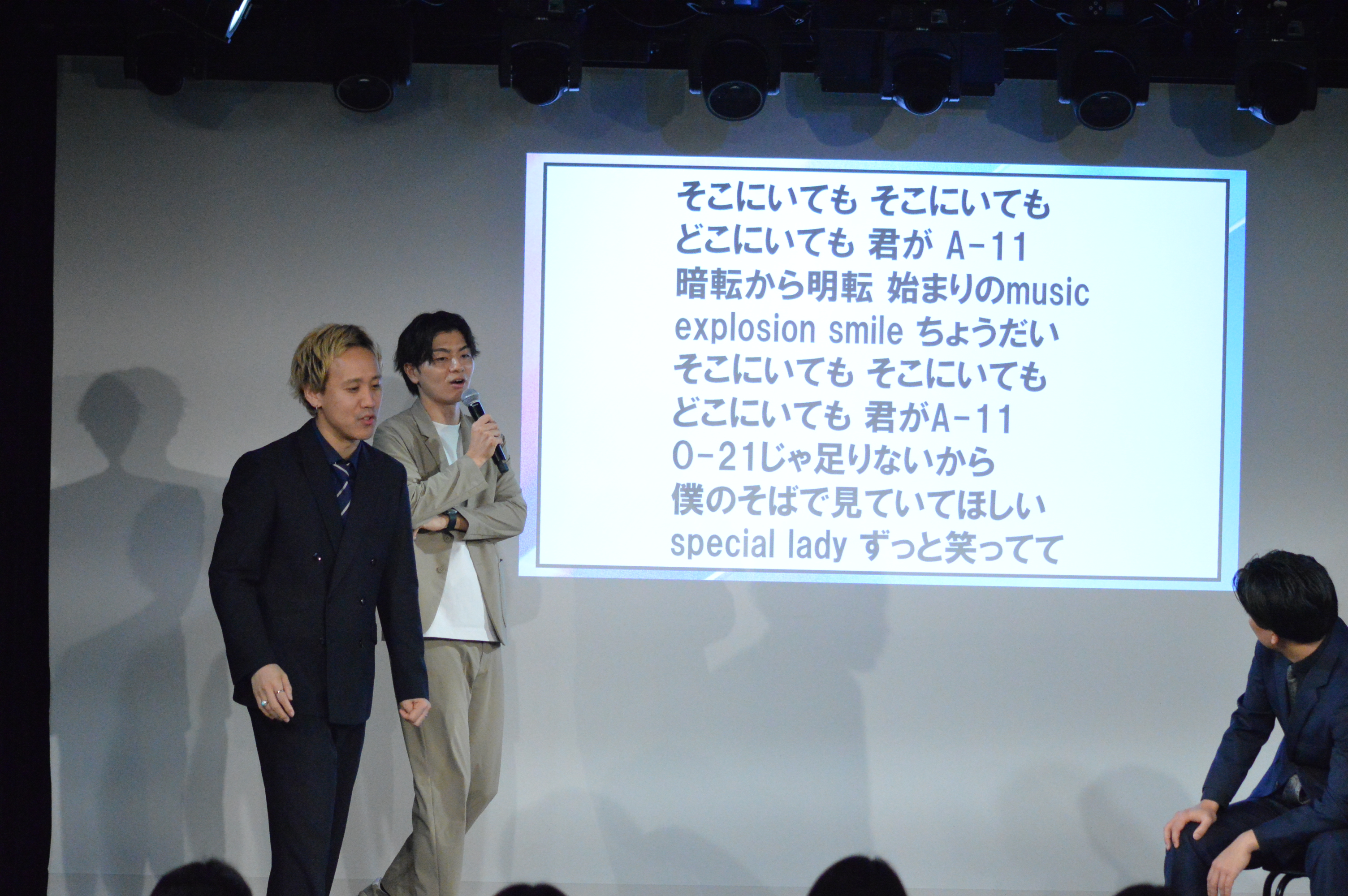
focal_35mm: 105
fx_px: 3928
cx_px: 674
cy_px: 448
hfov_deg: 19.5
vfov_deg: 13.0
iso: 5600
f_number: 4
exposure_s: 1/1000
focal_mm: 70
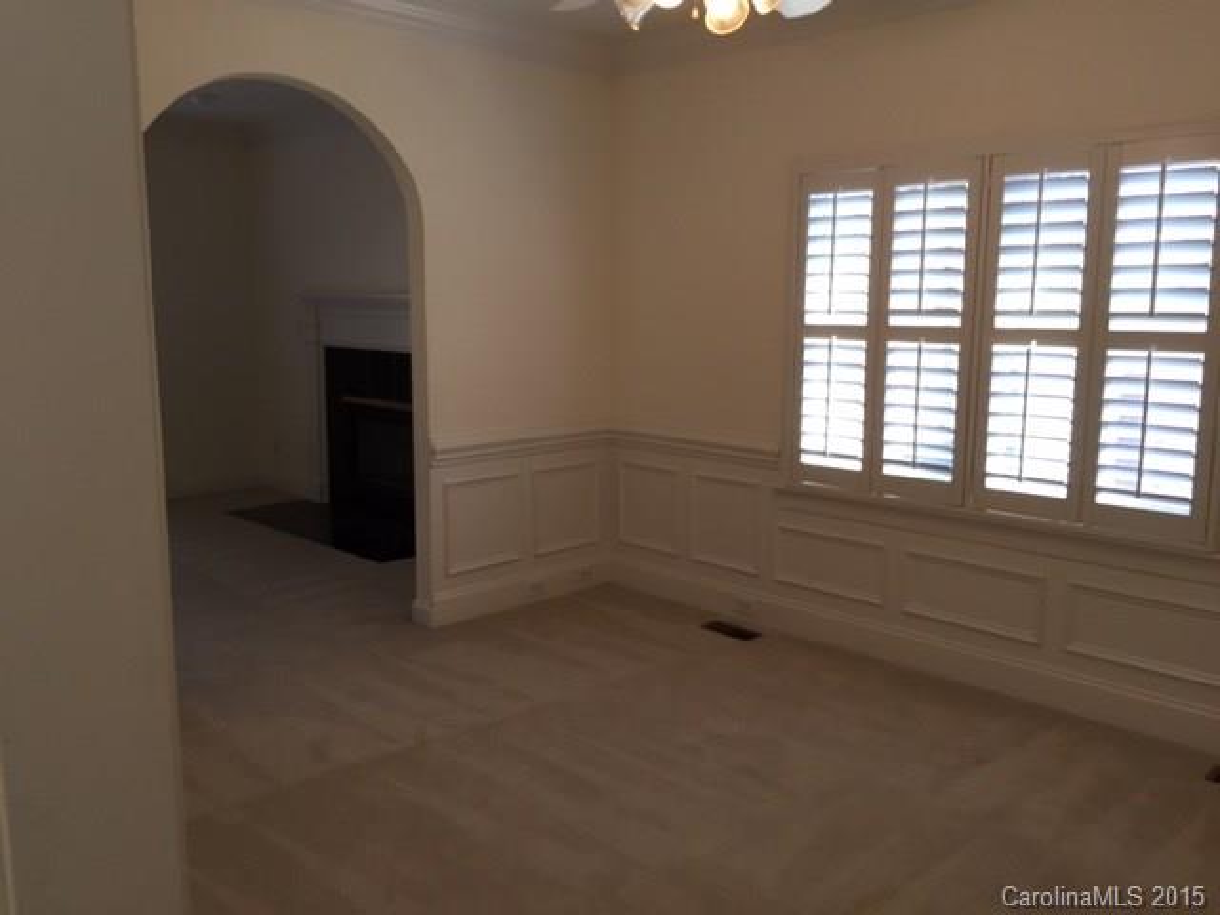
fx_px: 1022
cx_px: 610
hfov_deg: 61.7
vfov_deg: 48.2
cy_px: 458
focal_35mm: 29
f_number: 2.2
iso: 40
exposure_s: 1/40
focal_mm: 4.15
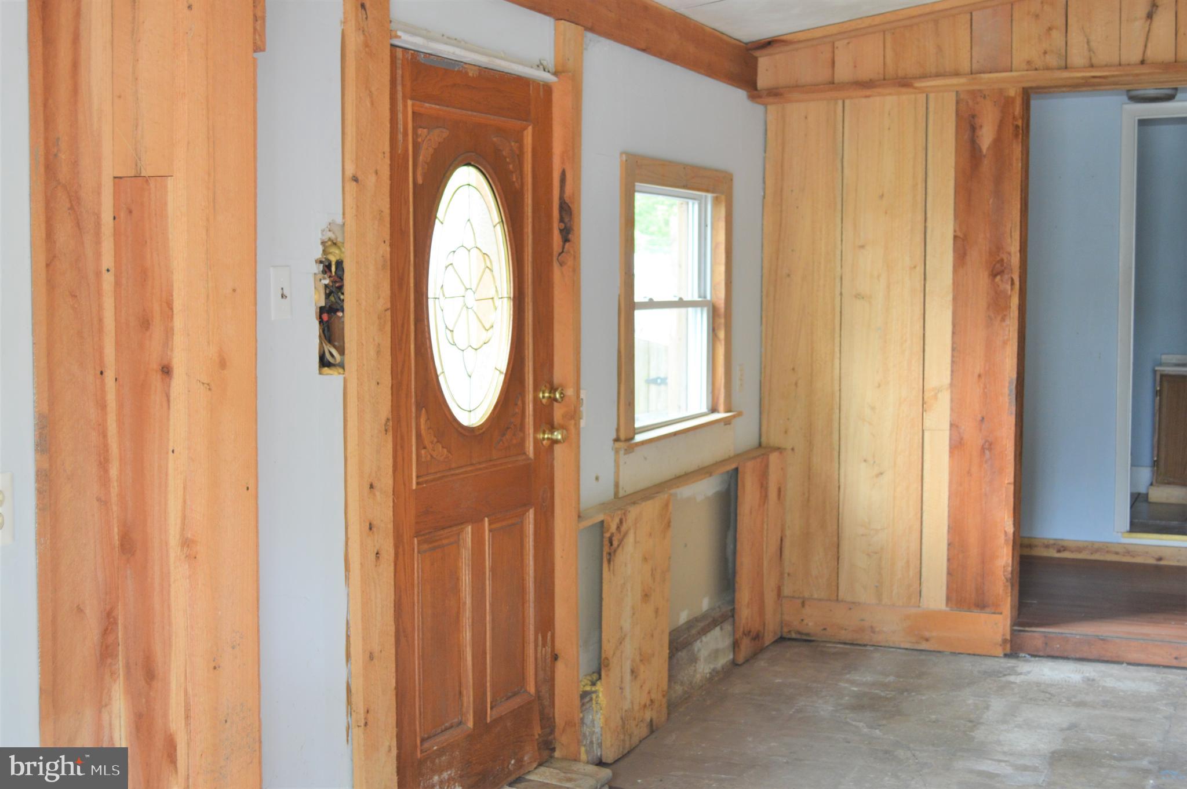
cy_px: 394
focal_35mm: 45
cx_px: 594
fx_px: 1482
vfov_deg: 29.8
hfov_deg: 43.6
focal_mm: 30
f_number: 4.5
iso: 400
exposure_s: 1/25
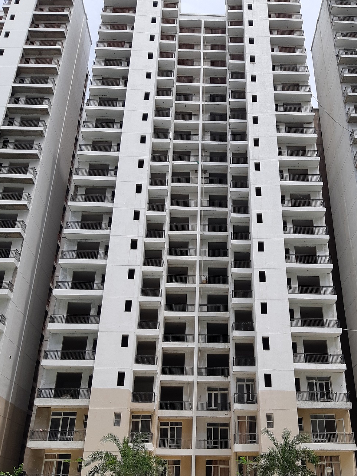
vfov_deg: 55.2
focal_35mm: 33
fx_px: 454
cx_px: 210
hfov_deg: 42.8
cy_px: 266
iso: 40
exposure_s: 1/2198
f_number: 1.7
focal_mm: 3.93
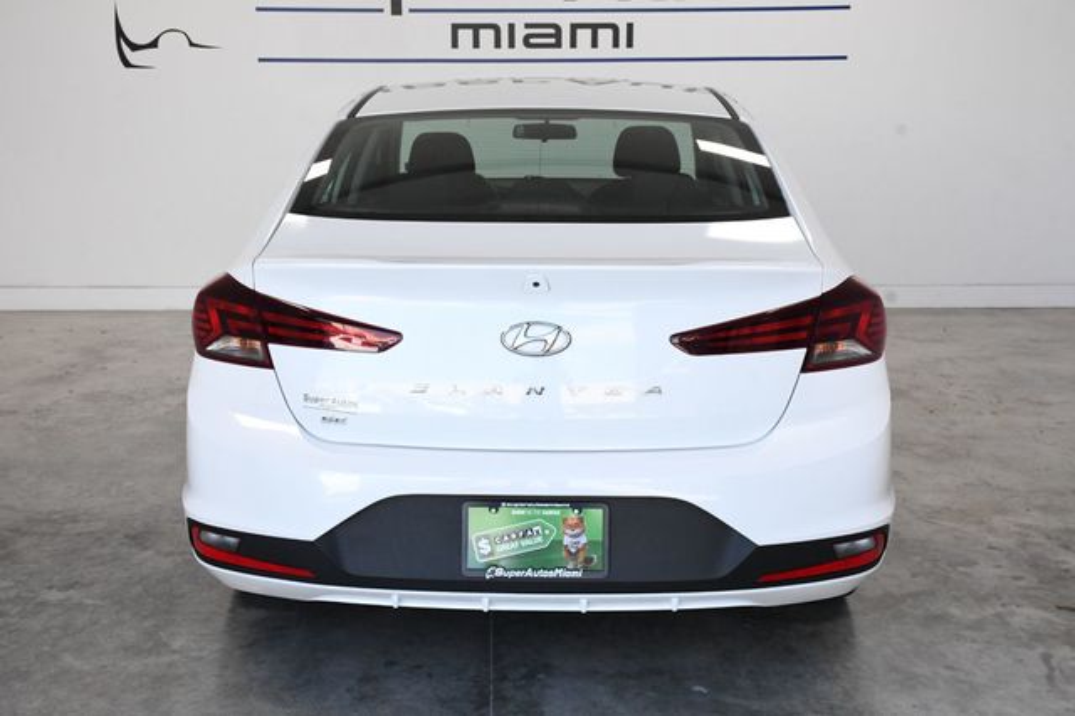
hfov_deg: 43.6
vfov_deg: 29.8
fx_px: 1343
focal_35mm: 45
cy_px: 358
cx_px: 538
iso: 2500
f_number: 11
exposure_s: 1/500
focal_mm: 30
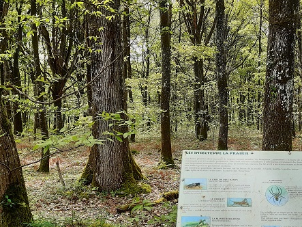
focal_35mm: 47
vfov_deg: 30.7
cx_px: 224
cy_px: 150
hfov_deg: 39.4
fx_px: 410
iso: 40
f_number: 1.7
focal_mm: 3.92
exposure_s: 1/268
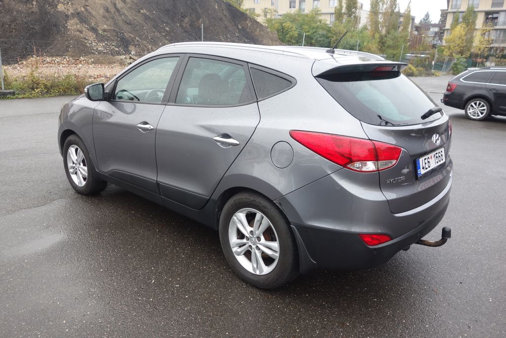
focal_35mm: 28
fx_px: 394
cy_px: 169
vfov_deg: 46.4
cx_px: 253
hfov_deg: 65.5
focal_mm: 10.4
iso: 125
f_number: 4.5
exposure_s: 1/100
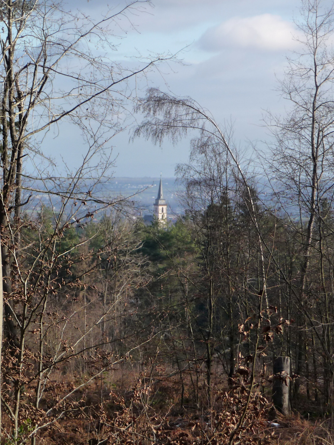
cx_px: 128
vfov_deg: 12.6
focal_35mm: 157
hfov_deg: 9.5
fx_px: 2019
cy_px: 223
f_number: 4.7
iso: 160
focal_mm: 19.1
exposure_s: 1/400
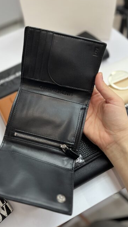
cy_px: 112
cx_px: 50
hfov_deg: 40.0
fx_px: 175
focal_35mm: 29
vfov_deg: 66.1
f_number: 1.6
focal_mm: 5.1
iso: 100
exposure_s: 1/50
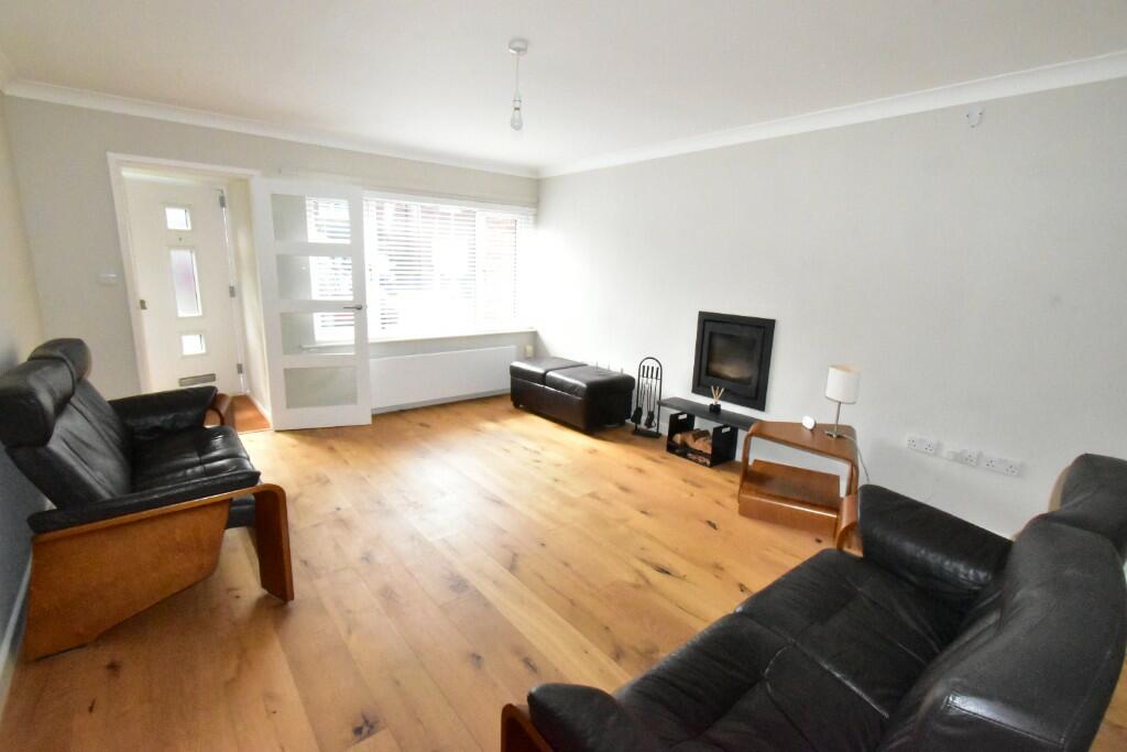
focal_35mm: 15
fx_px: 470
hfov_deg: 100.4
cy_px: 376
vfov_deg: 77.3
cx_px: 564
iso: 12800
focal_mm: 10
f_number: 20
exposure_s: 1/200
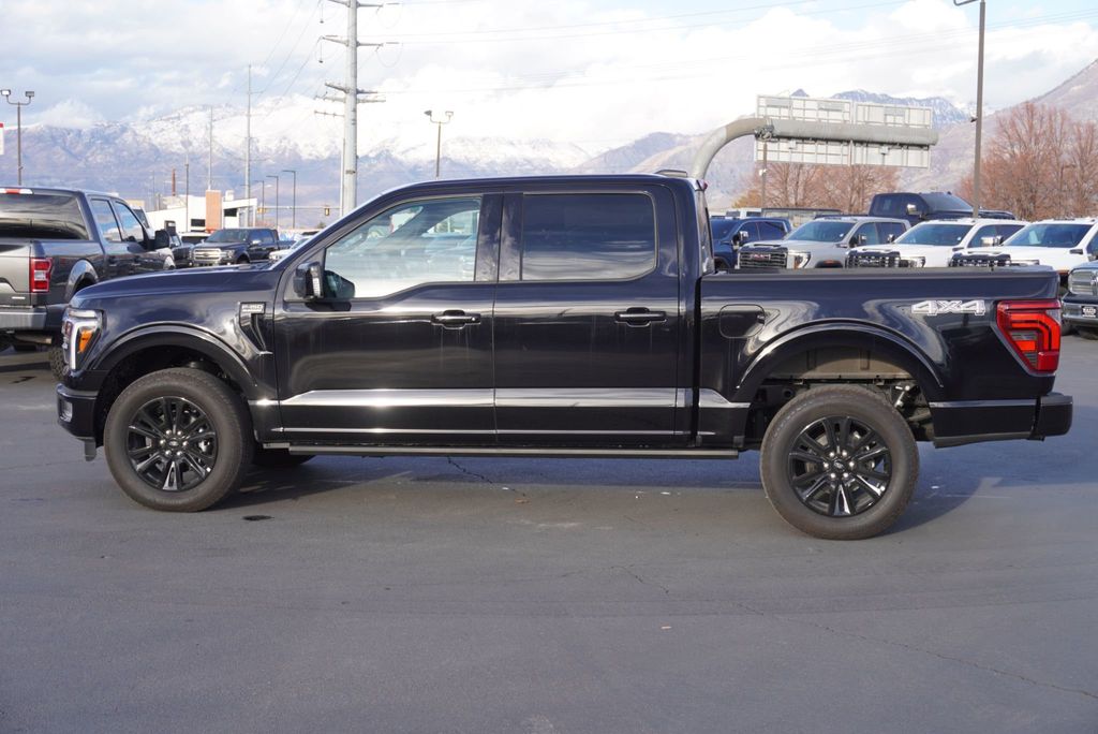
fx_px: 1419
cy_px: 367
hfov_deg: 42.3
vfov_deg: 29.0
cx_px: 549
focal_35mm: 46
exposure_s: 1/100
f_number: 6.3
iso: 100
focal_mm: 31
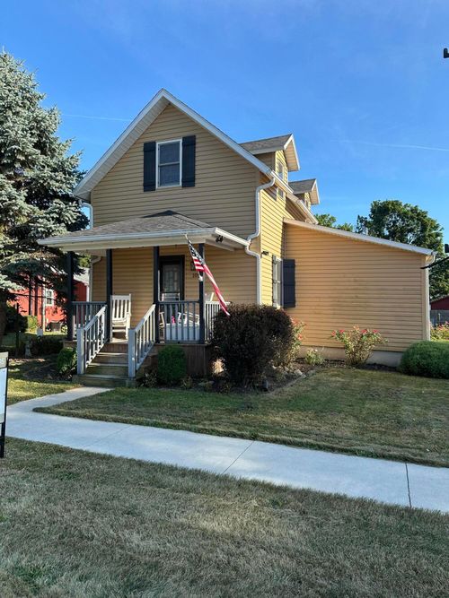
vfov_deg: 71.6
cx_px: 224
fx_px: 415
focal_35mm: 24
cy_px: 299
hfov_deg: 56.8
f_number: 1.78
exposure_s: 1/1751
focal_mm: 6.86
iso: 80
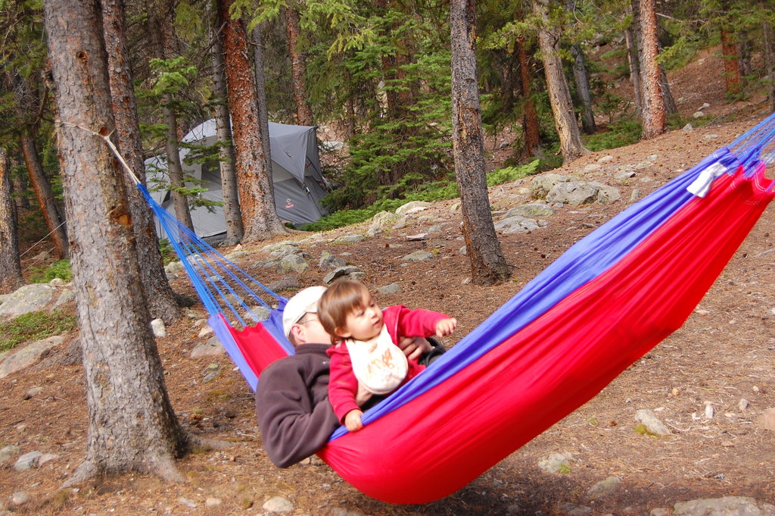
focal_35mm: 57
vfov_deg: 23.7
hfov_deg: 35.1
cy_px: 258
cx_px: 388
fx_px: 1226
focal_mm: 38
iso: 400
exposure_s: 1/125
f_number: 5.6
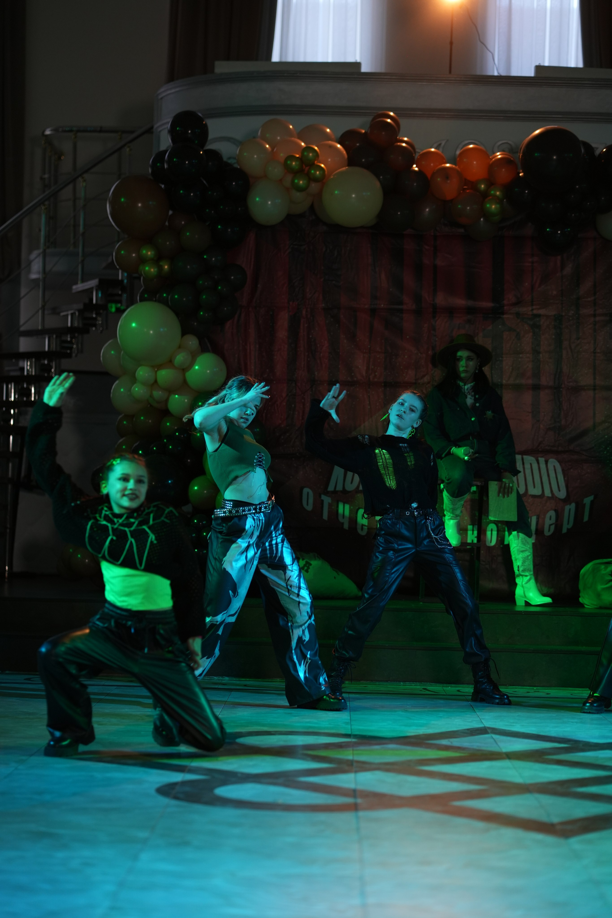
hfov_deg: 16.1
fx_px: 2167
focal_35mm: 85
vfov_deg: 23.9
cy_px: 459
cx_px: 306
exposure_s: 1/400
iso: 800
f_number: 2.2
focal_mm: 85
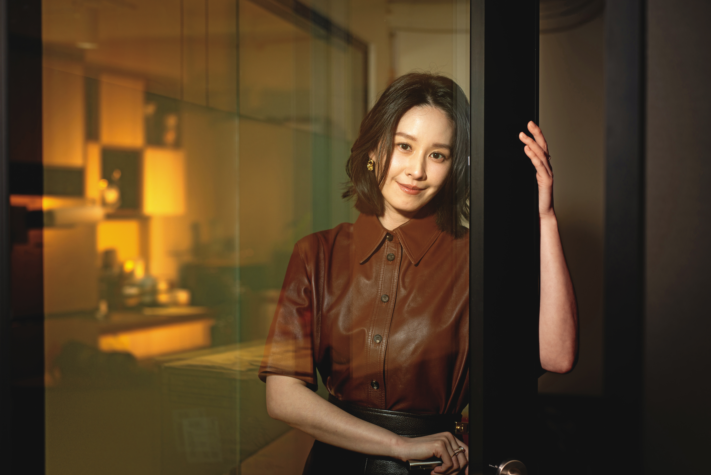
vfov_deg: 27.0
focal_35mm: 50
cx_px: 356
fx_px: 988
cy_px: 238
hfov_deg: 39.6
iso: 200
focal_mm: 50
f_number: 2.8
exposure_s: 1/200
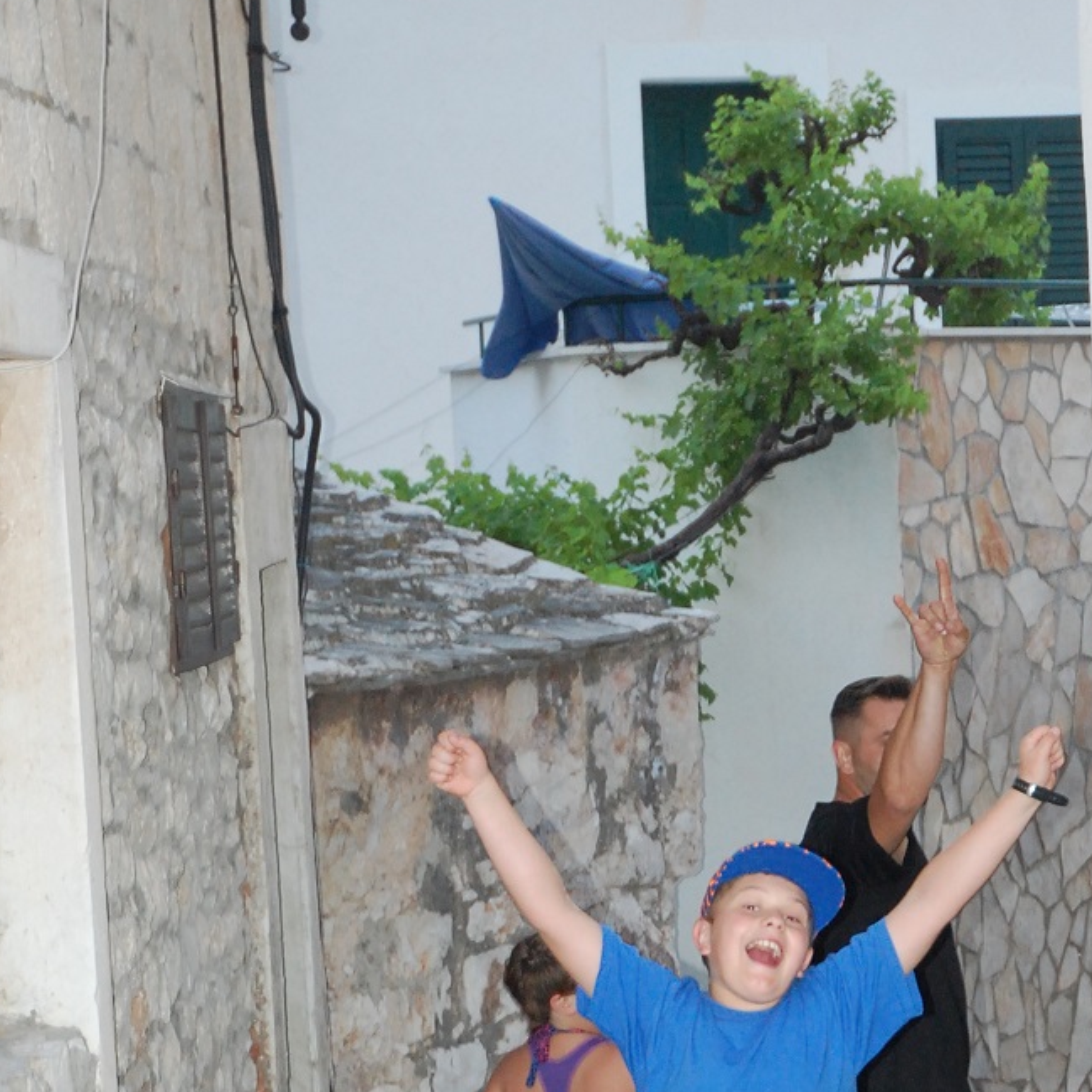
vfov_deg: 14.6
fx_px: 4211
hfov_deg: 14.7
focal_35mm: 118
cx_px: 794
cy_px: 1025
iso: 1000
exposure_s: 1/60
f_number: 4.5
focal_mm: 40
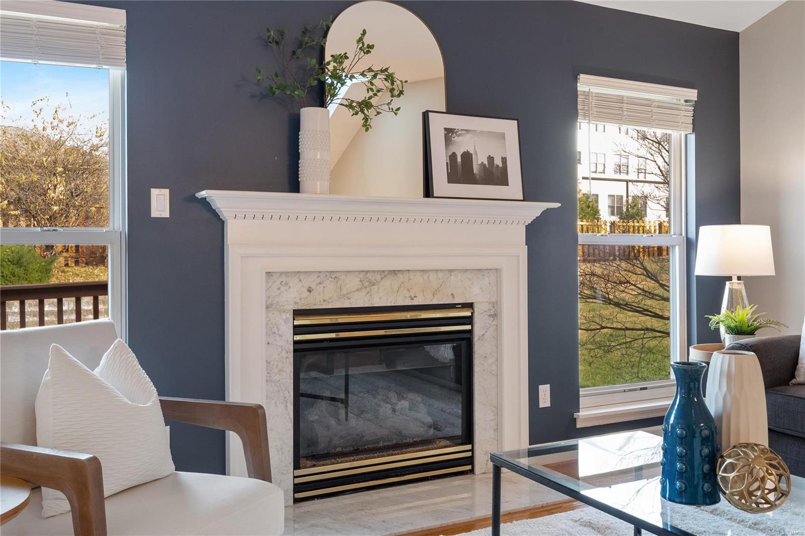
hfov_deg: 58.7
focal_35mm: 32
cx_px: 402
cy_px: 268
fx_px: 715
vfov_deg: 41.1
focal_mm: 16
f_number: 6.3
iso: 400
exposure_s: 1/5
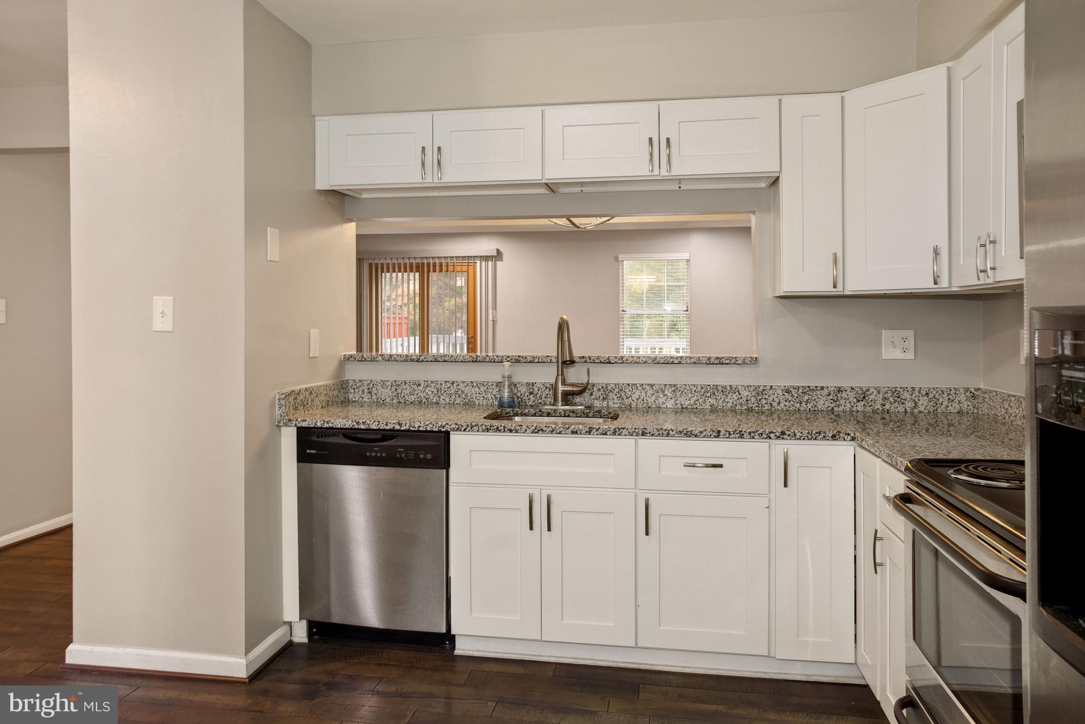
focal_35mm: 24
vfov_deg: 53.1
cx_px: 542
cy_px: 362
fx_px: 723
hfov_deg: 73.7
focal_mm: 16
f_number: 8
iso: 160
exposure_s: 1/2
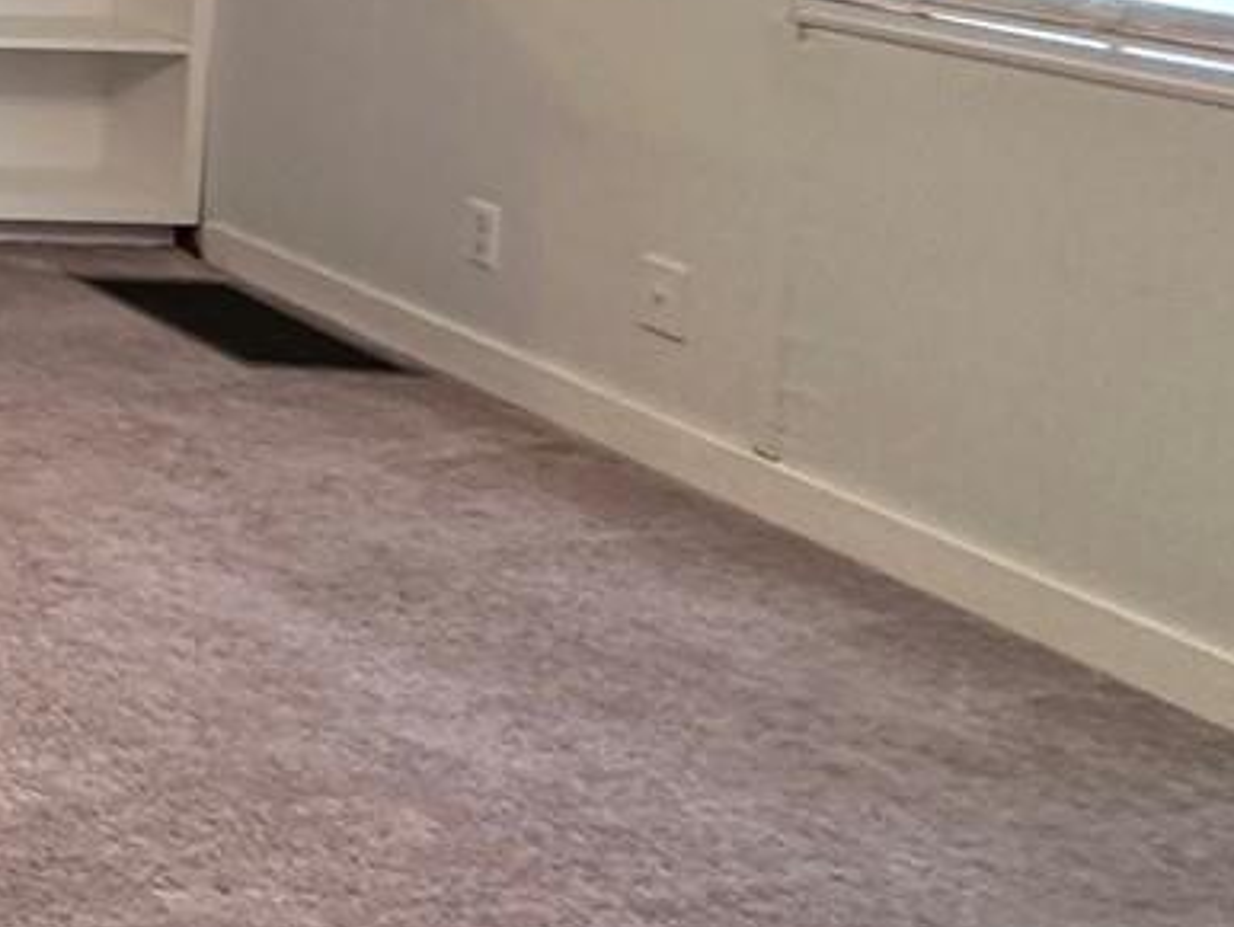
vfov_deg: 22.2
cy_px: -329
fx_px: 2069
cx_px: -1160
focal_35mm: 58
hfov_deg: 19.9
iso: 400
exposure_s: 1/60
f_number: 2.2
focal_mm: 2.22
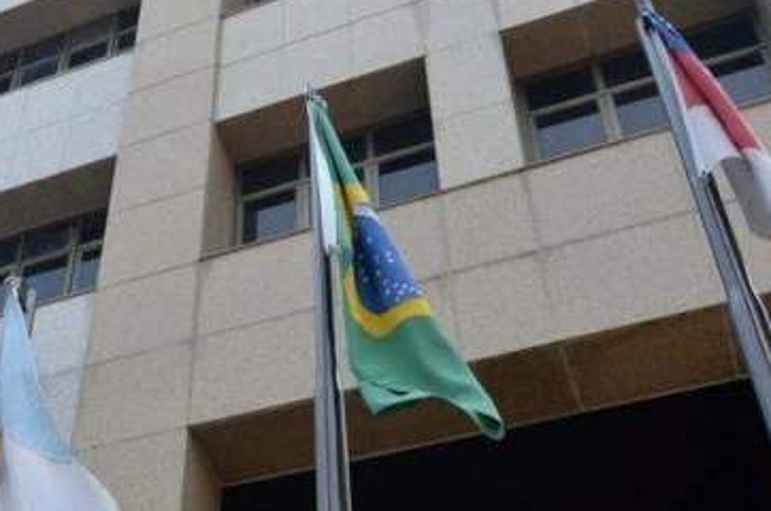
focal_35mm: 65
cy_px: 331
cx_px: -21
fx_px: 1390
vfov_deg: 20.8
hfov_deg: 28.8
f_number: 5
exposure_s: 1/1250
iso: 400
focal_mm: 18
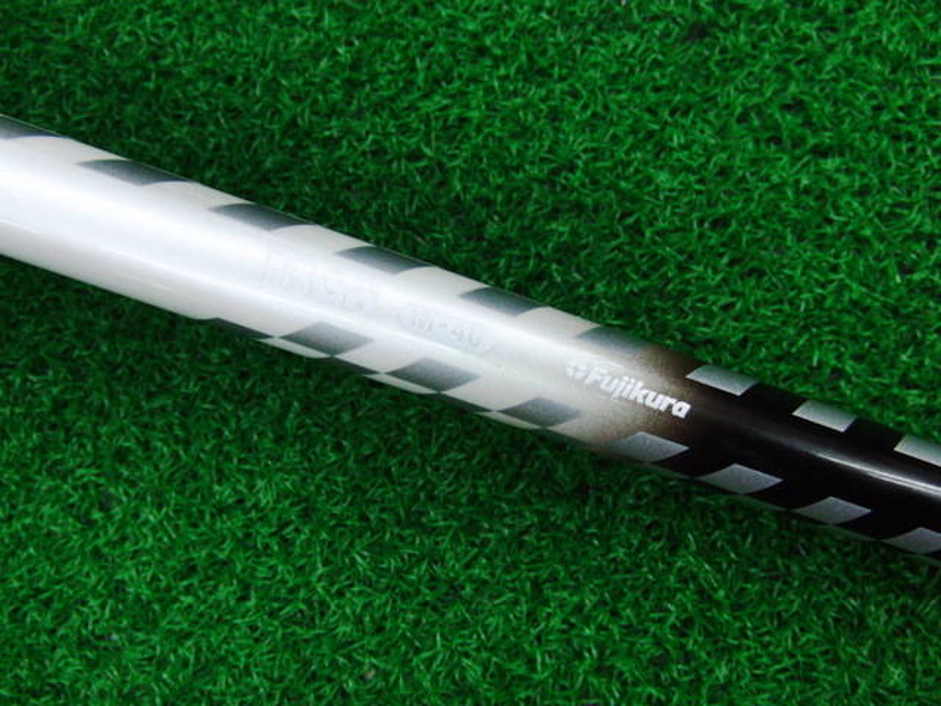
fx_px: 1006
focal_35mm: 37
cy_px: 353
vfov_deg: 38.7
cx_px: 470
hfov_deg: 50.1
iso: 400
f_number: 3.6
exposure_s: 1/80
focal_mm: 6.42
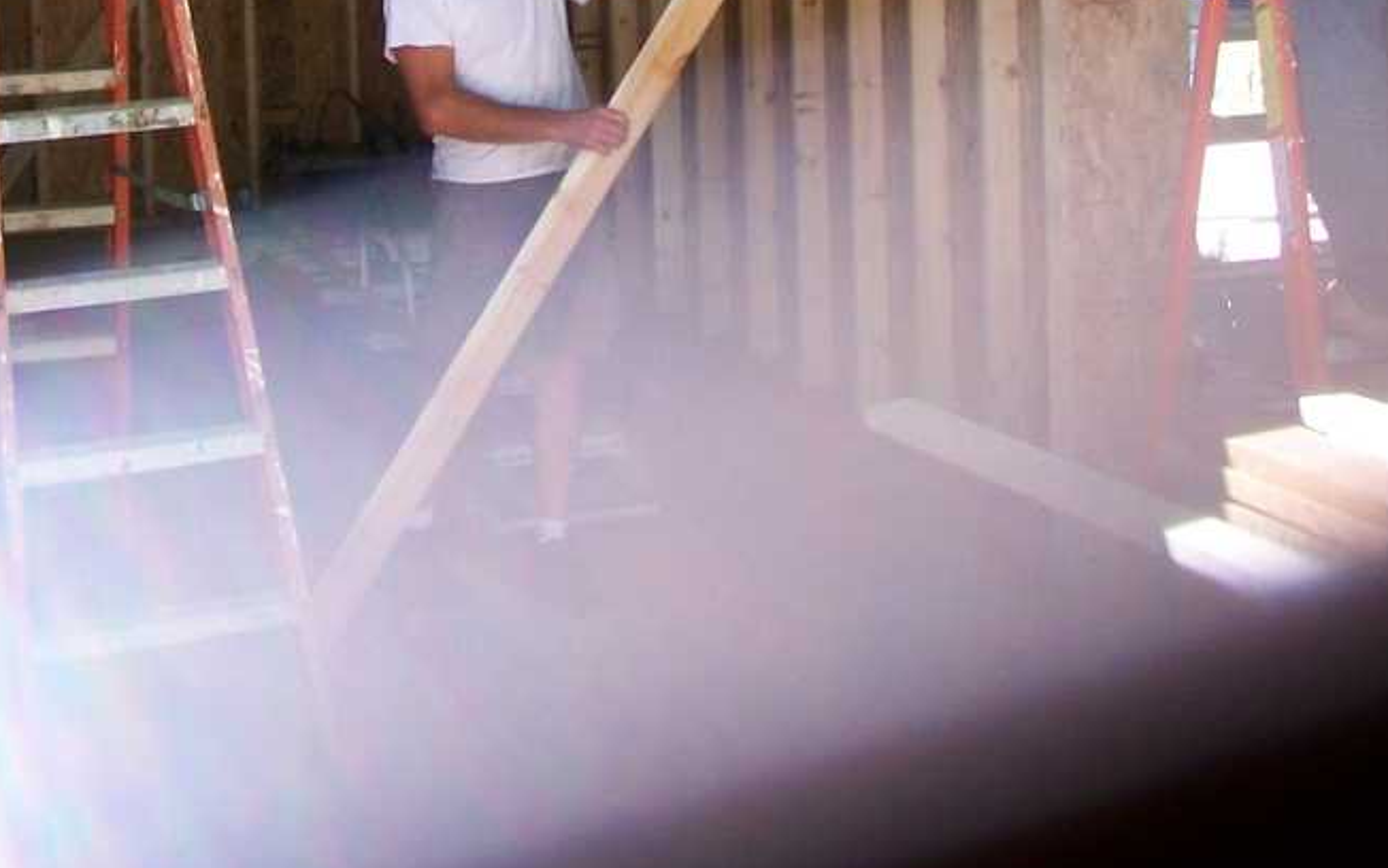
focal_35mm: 78
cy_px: -87
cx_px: 557
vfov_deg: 16.3
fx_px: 2952
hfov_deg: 26.4
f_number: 2.7
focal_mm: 6
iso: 80
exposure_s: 1/80
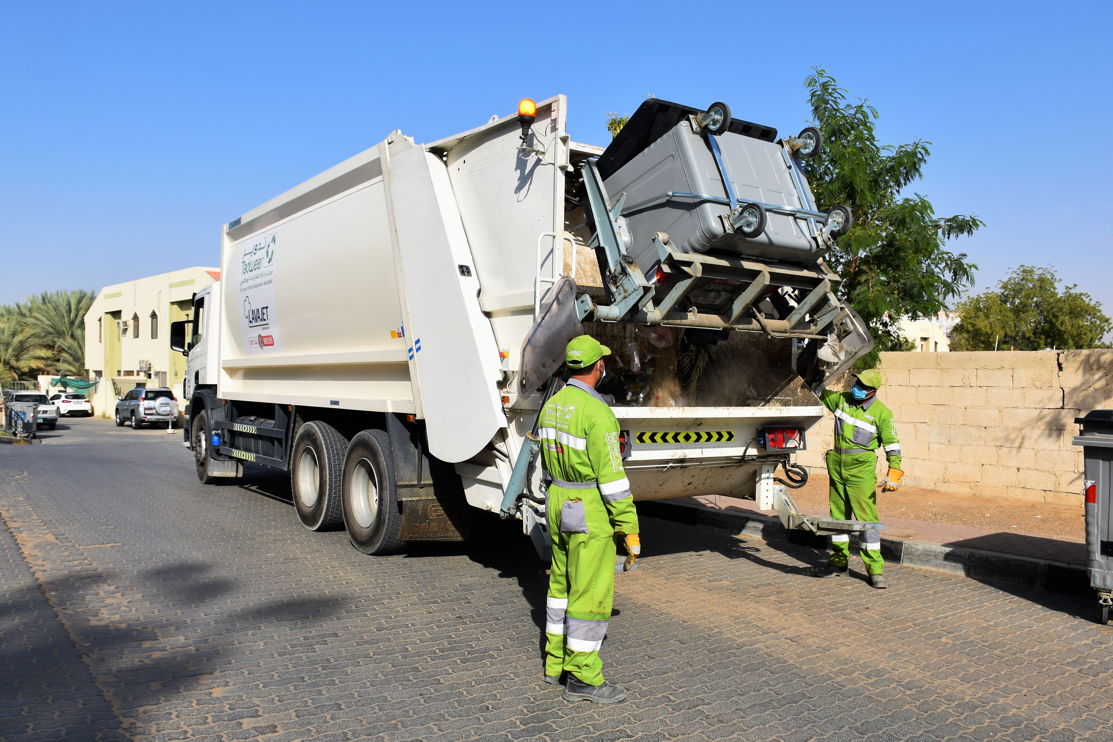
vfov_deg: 45.0
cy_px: 378
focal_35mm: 29
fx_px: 897
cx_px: 547
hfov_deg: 63.7
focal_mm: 18
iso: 200
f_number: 10
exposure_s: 1/400
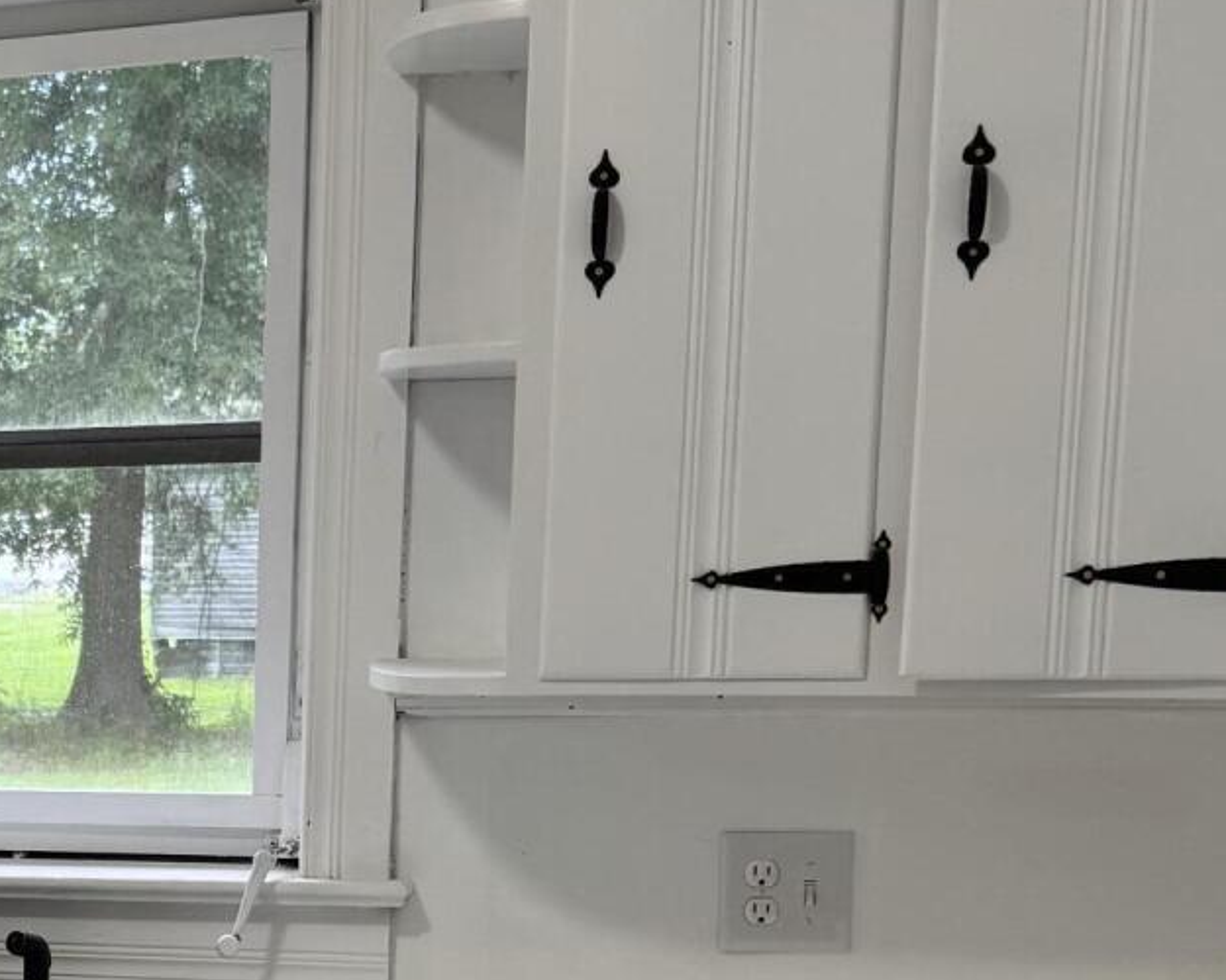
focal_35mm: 75
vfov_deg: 19.7
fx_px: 2721
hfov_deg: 23.4
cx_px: -204
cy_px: 1027
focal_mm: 6.76
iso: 125
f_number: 1.78
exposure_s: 1/120
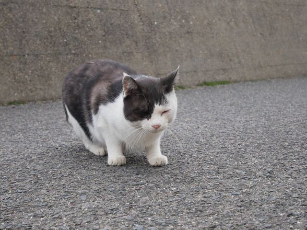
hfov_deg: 30.3
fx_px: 568
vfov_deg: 22.9
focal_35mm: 64
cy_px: 115
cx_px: 154
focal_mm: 32
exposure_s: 1/160
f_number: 5.6
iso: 200
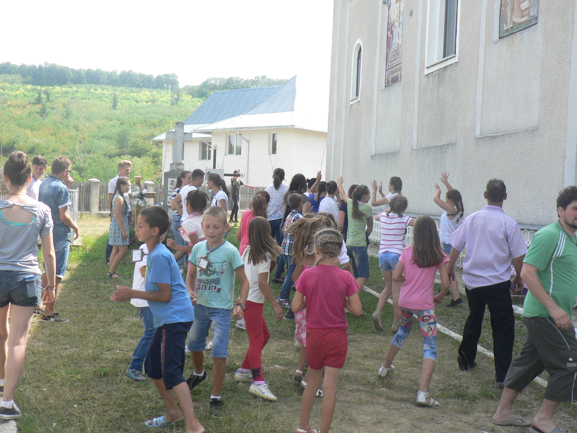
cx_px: 288
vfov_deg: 31.5
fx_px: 767
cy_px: 216
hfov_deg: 41.2
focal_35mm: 46
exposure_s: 1/200
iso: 80
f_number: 2.8
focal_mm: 7.6
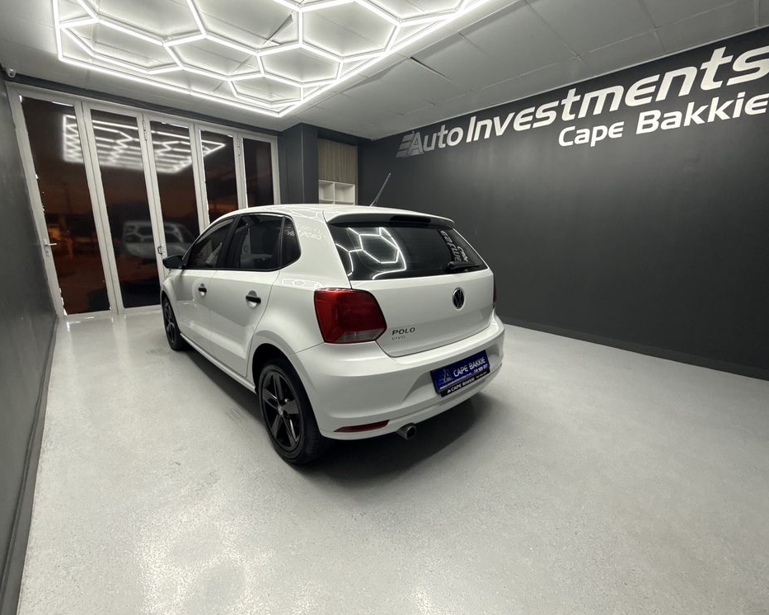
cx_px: 378
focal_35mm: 15
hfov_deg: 96.8
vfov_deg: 84.0
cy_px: 315
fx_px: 341
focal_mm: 2.22
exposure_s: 1/100
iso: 160
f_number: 2.2
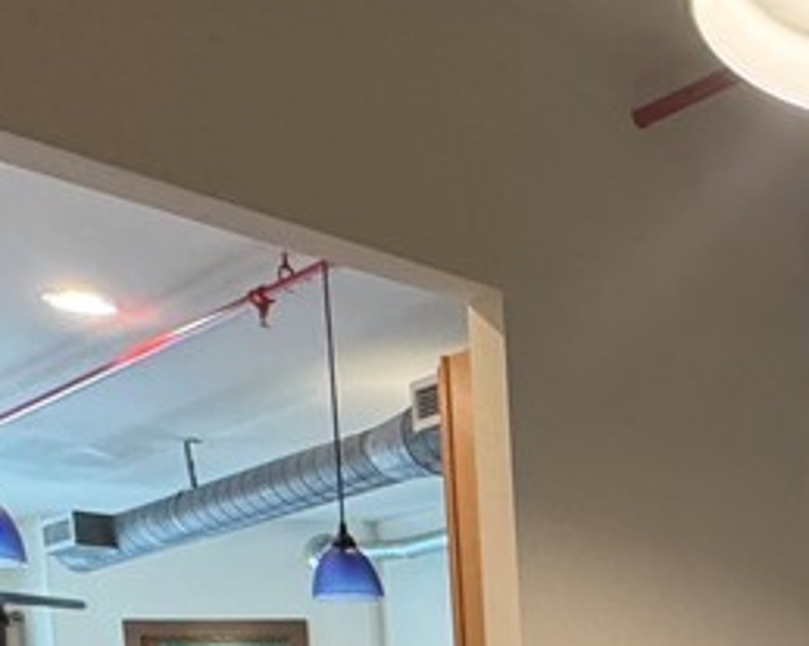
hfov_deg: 28.0
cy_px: 905
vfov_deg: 23.7
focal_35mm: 54
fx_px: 1292
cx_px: 1084
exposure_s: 1/60
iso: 400
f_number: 2.2
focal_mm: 2.22
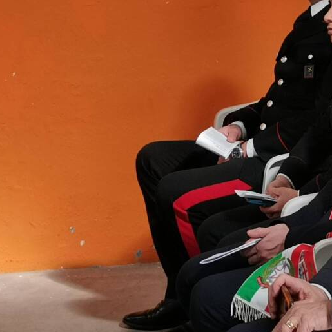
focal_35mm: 130
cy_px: 154
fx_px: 1411
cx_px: 271
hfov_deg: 13.4
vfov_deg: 13.4
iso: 80
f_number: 1.8
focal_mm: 4.75
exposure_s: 1/100
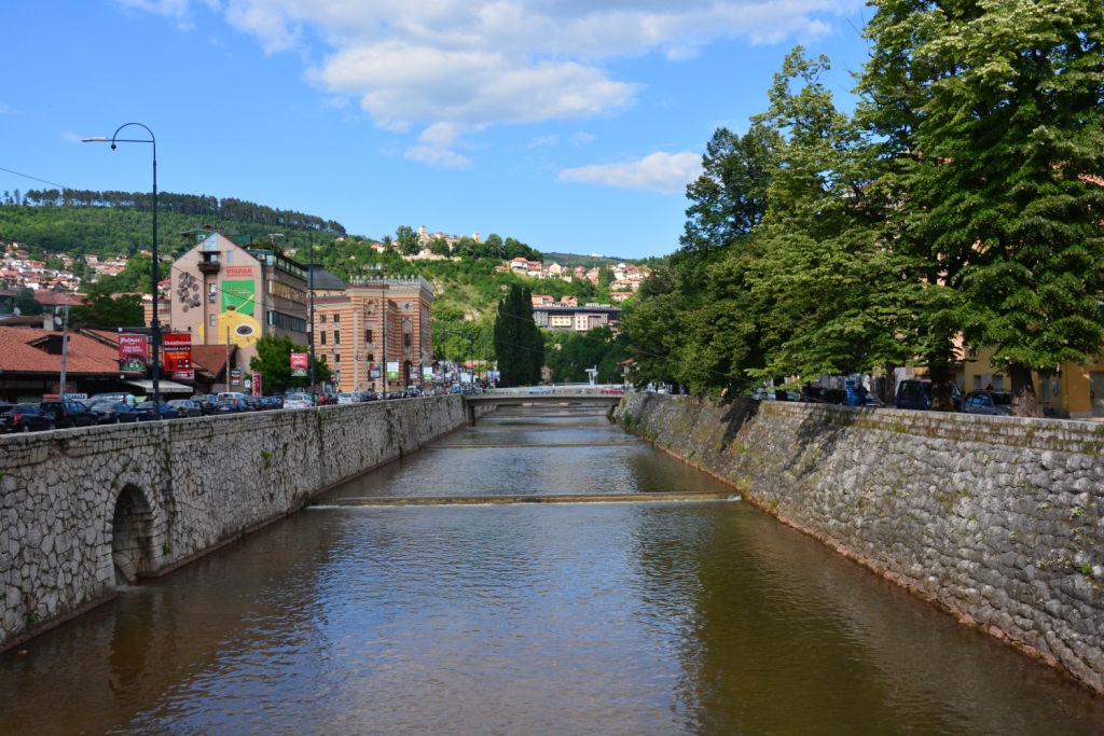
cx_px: 552
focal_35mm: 33
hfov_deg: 57.2
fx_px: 1012
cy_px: 368
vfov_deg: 40.0
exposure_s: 1/250
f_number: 8
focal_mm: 22
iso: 250
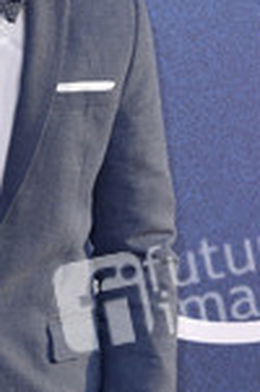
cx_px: -48
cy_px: 161
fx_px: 2372
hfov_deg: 6.2
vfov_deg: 9.5
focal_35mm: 218
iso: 100
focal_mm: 82
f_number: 7.1
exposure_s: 1/250
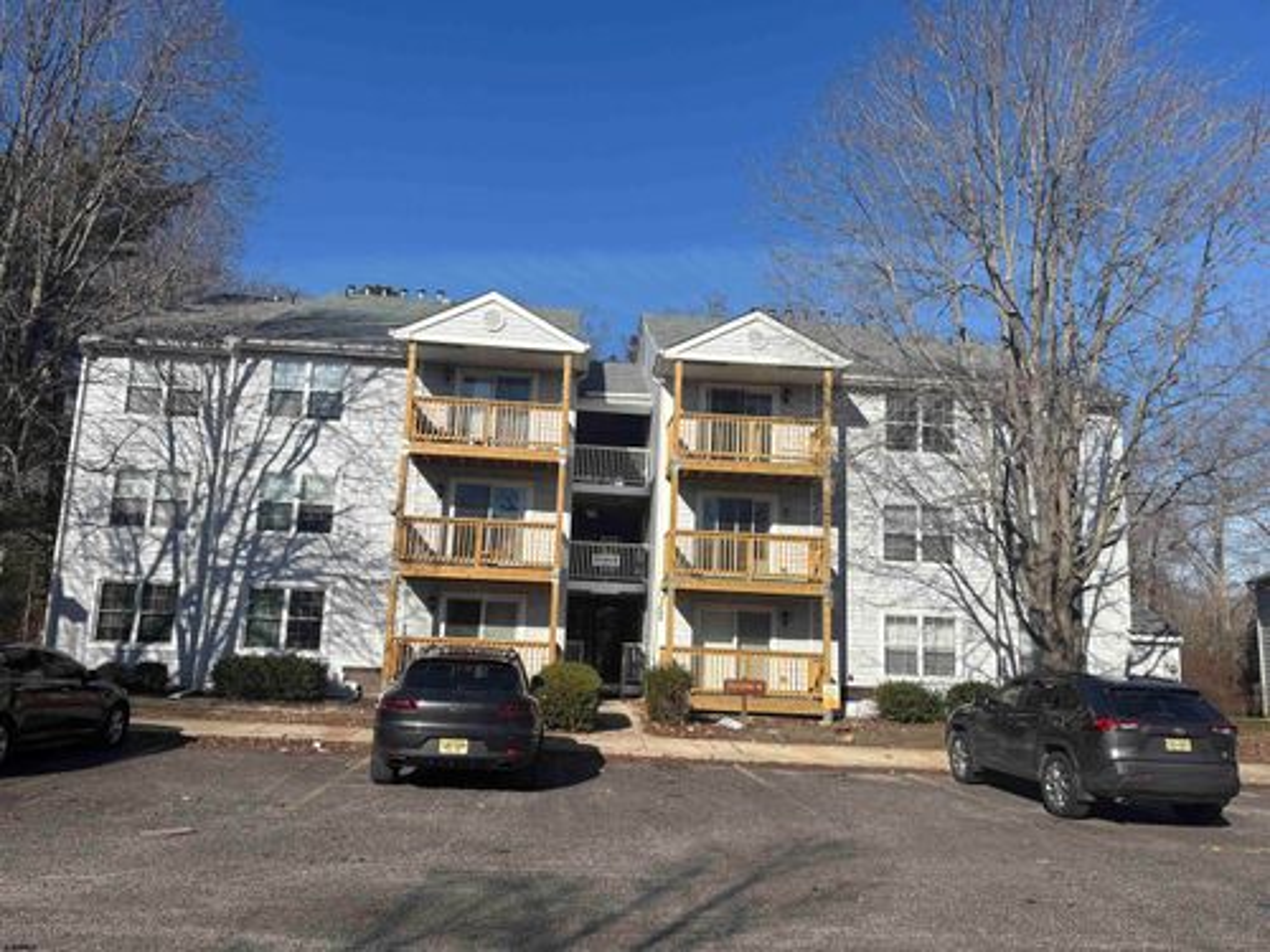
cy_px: 476
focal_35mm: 26
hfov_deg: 67.3
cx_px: 635
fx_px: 954
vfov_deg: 53.1
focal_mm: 5.96
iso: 50
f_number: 1.6
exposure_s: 1/4255
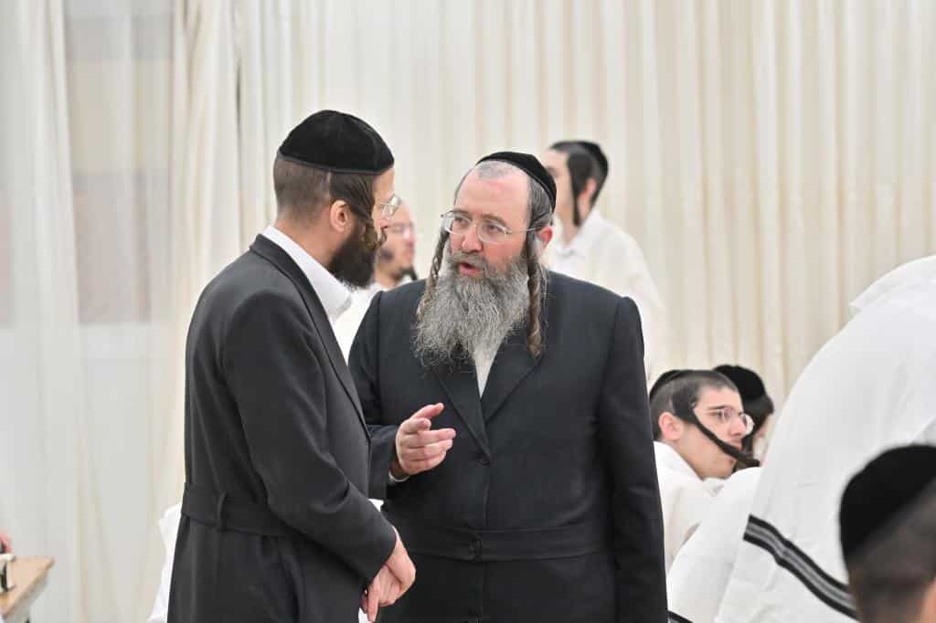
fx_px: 4678
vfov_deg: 7.6
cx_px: 468
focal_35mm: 180
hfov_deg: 11.4
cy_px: 312
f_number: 4.5
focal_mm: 120
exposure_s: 1/200
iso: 800
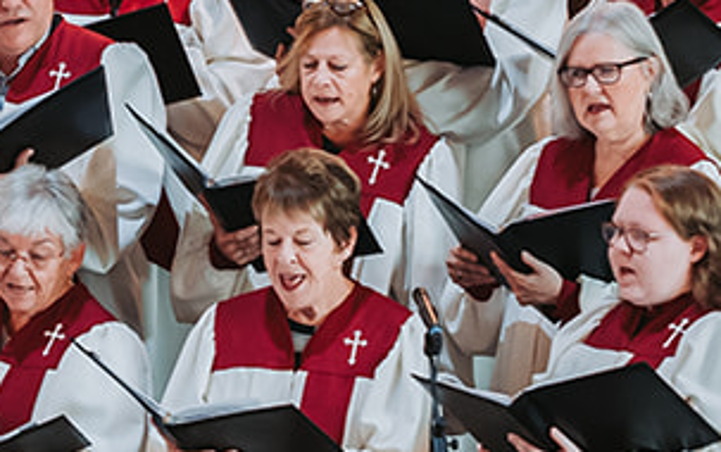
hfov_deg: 4.6
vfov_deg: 2.9
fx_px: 8988
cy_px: 87
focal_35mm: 457
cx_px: -357
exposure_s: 1/200
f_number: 2
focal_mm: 85
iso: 800
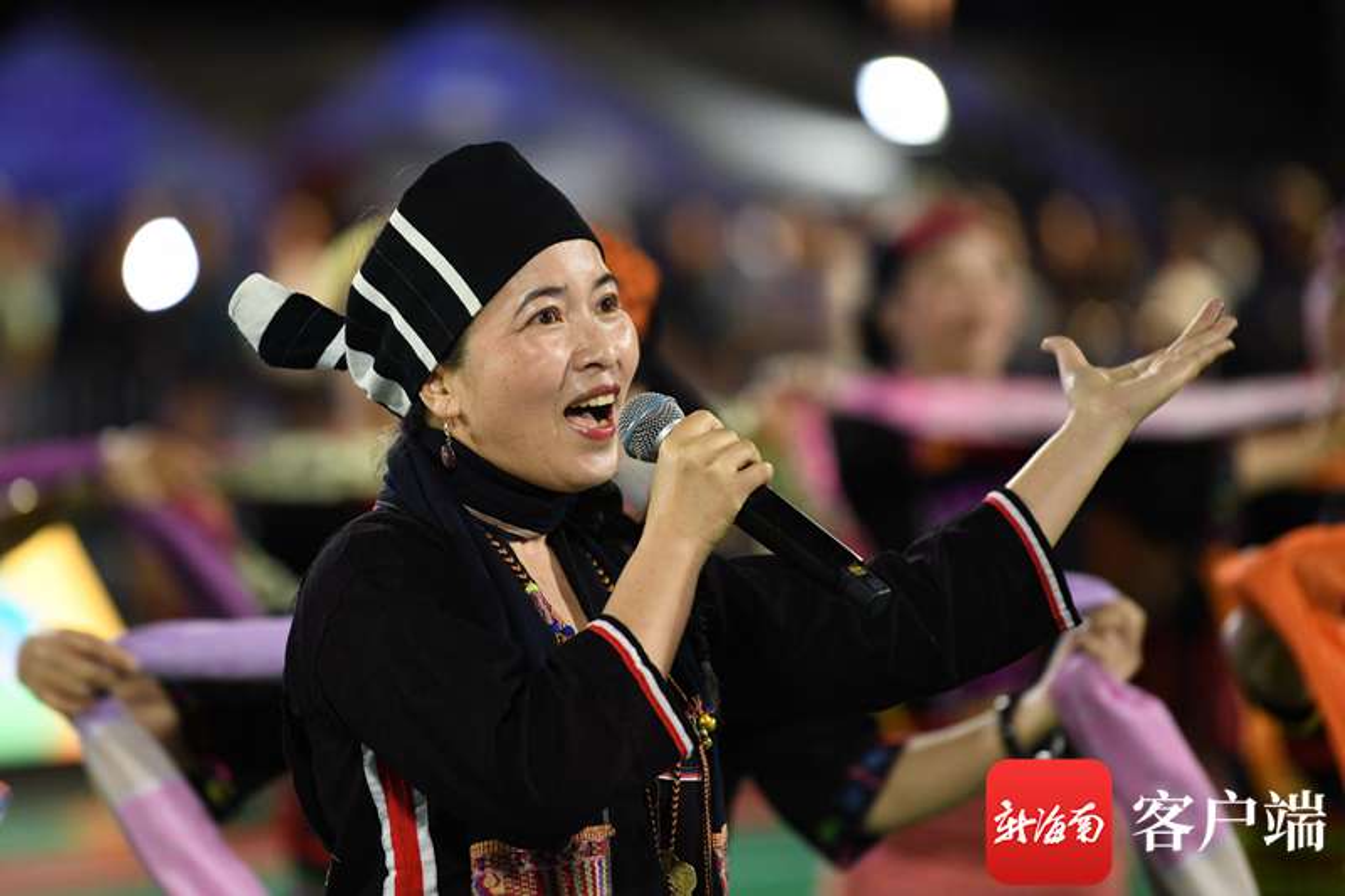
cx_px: 672
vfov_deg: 6.9
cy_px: 448
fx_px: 7470
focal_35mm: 200
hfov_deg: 10.3
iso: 1100
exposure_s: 1/200
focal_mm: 200
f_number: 2.8
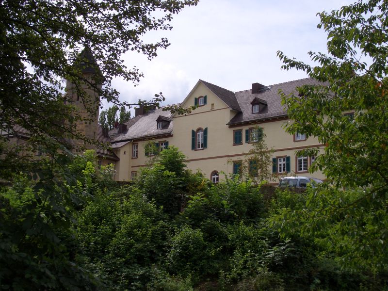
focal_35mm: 49
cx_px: 194
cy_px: 146
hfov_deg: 38.9
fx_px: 549
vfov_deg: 29.7
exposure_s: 1/400
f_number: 5
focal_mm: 8.2
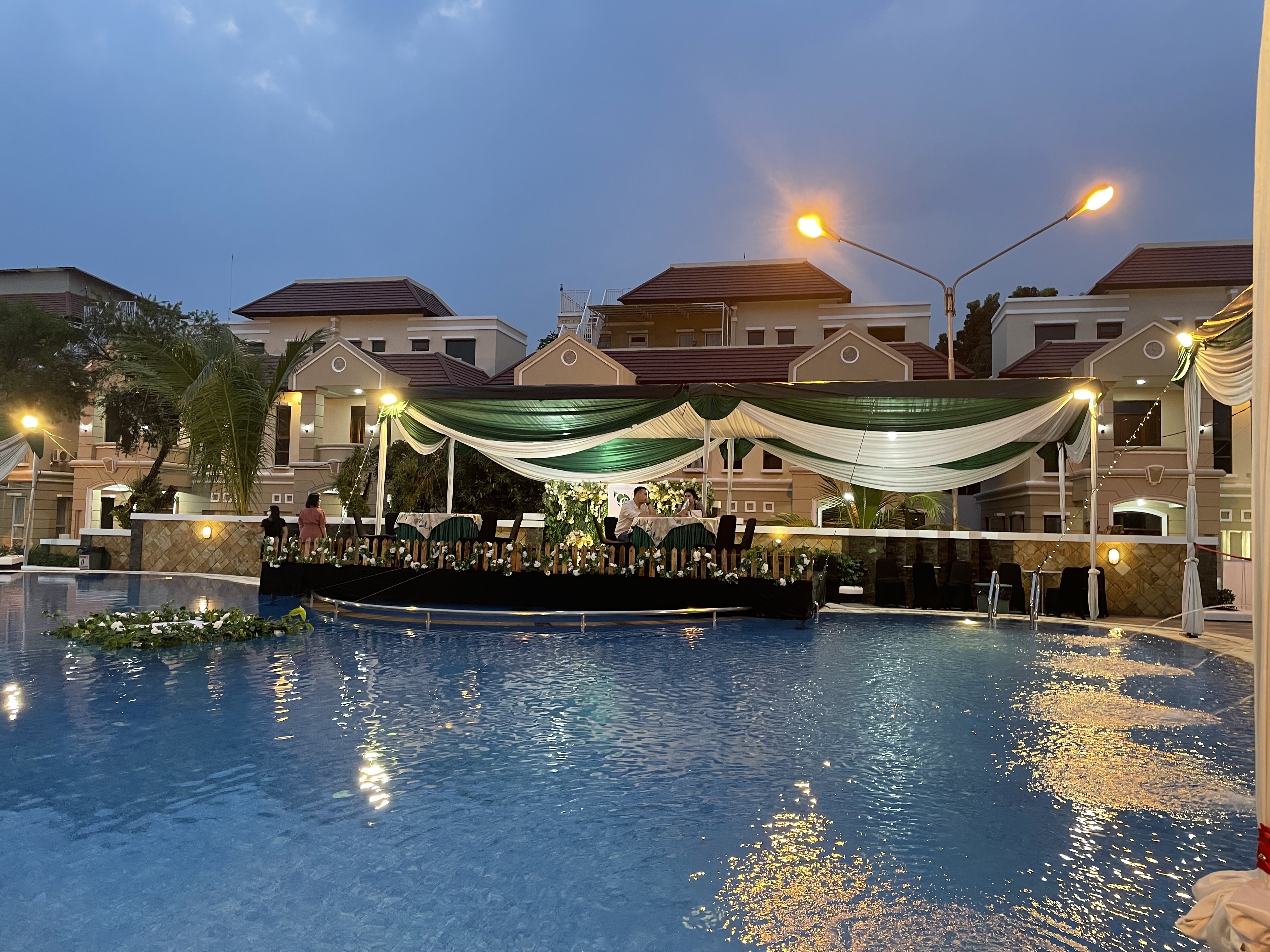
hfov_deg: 67.3
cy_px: 476
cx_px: 635
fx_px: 954
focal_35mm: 26
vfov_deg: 53.1
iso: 200
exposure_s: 1/50
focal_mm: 4.2
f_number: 1.6
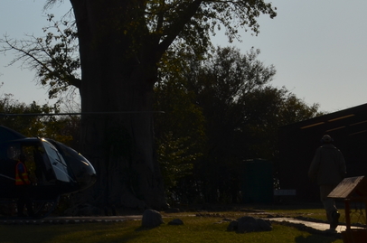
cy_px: -15
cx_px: -62
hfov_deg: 18.7
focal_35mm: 104
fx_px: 1058
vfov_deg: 12.9
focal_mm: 22
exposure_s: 1/640
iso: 100
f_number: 13
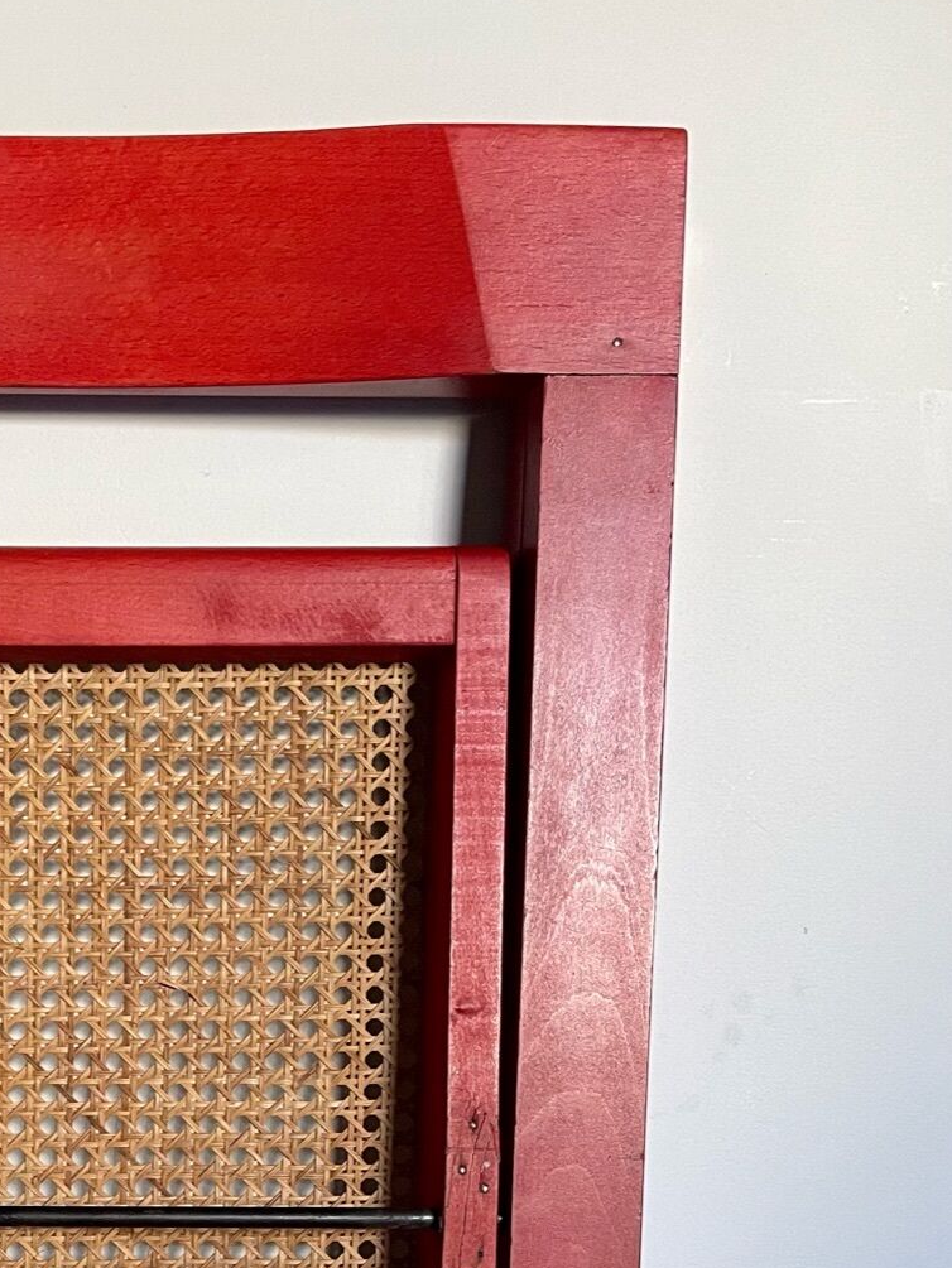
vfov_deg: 33.3
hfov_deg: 26.0
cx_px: -13
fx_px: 1943
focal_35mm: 53
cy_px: 1256
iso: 125
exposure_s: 1/80
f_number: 1.6
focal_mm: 4.2
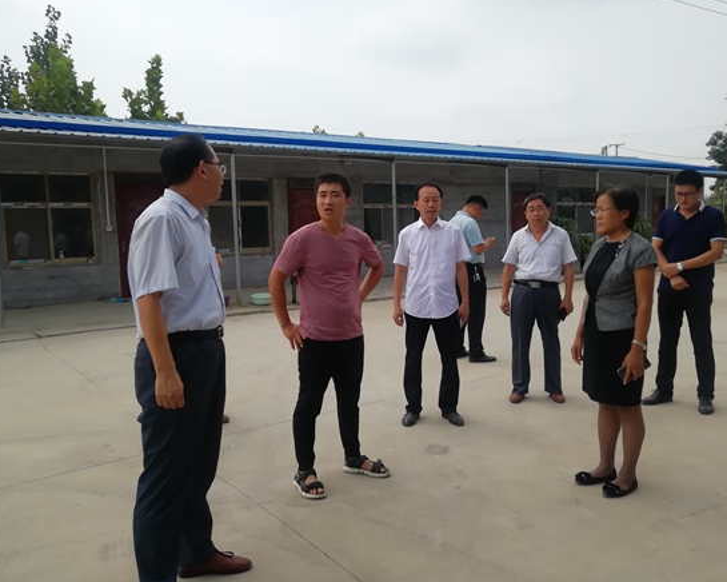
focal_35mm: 29
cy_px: 286
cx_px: 391
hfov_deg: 60.4
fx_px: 624
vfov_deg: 50.0
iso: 50
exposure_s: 1/1276
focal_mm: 3.83
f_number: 1.8
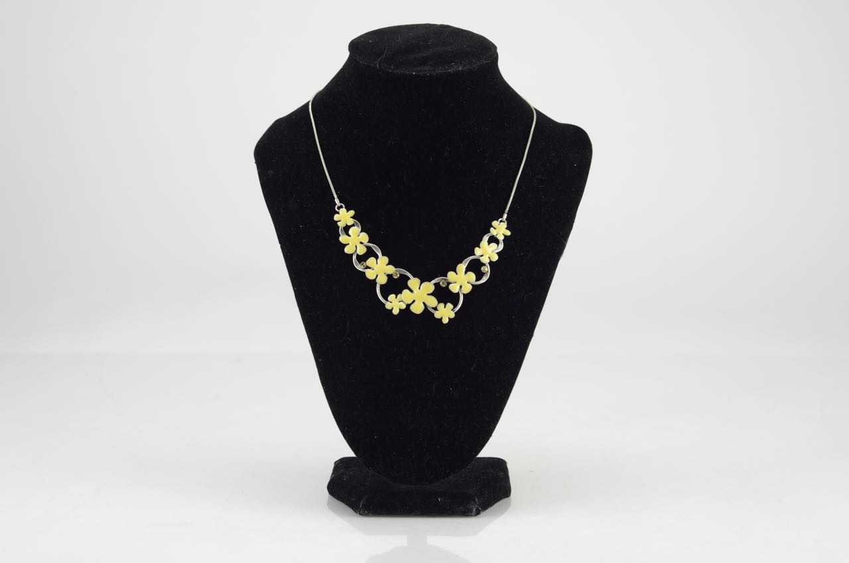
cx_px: 424
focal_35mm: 75
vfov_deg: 18.1
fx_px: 1765
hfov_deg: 27.0
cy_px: 282
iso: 640
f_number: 5
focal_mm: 50
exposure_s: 1/125
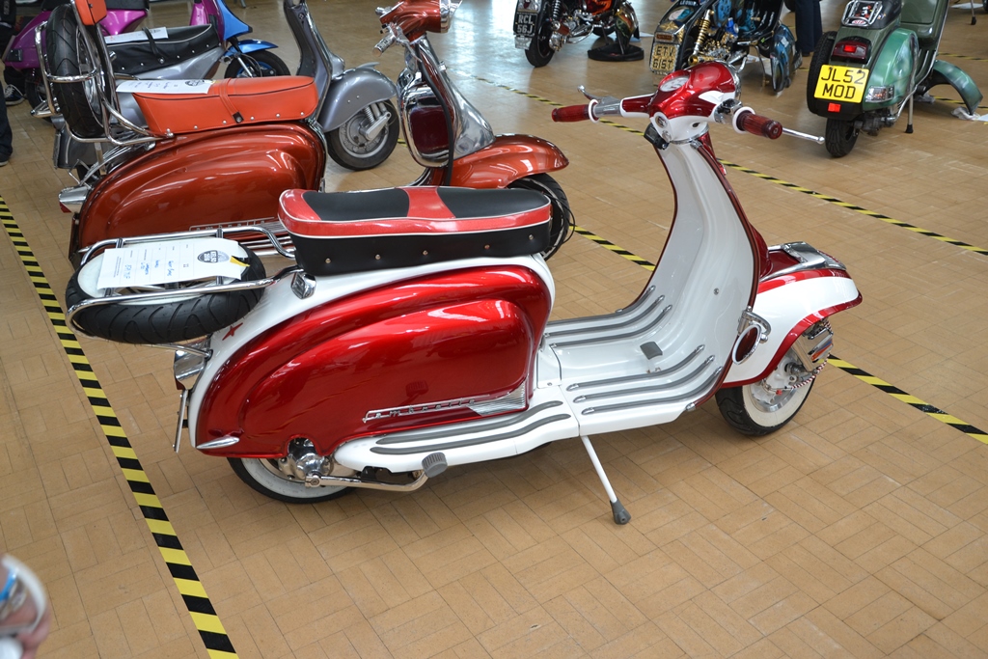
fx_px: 906
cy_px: 330
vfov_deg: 40.0
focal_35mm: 33
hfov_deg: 57.2
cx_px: 494
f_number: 4.5
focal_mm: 22
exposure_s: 1/80
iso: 400
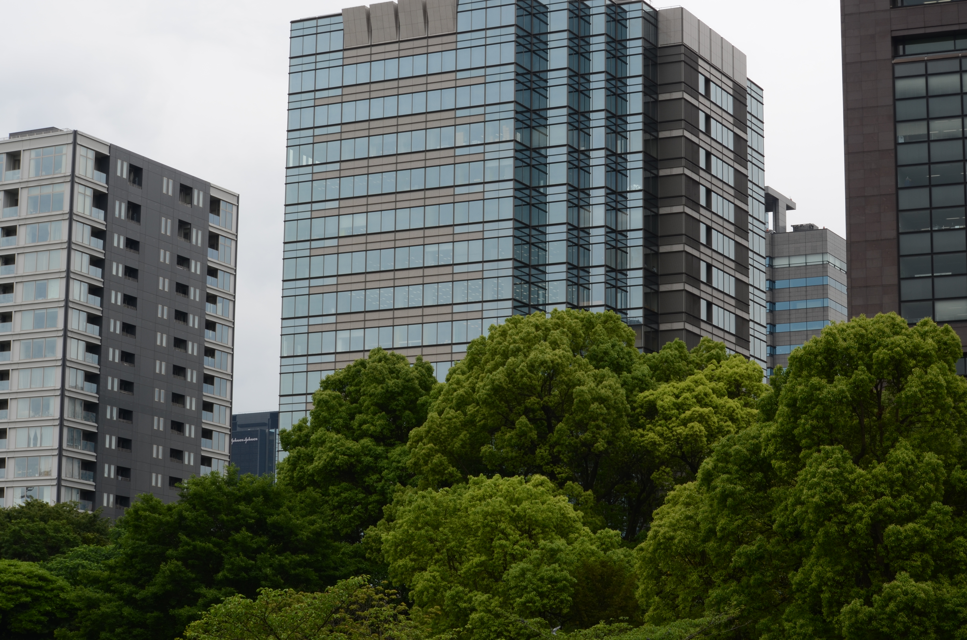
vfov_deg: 16.5
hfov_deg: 24.7
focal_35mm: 82
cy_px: 320
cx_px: 484
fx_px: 2211
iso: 100
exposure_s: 1/60
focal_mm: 55
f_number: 11
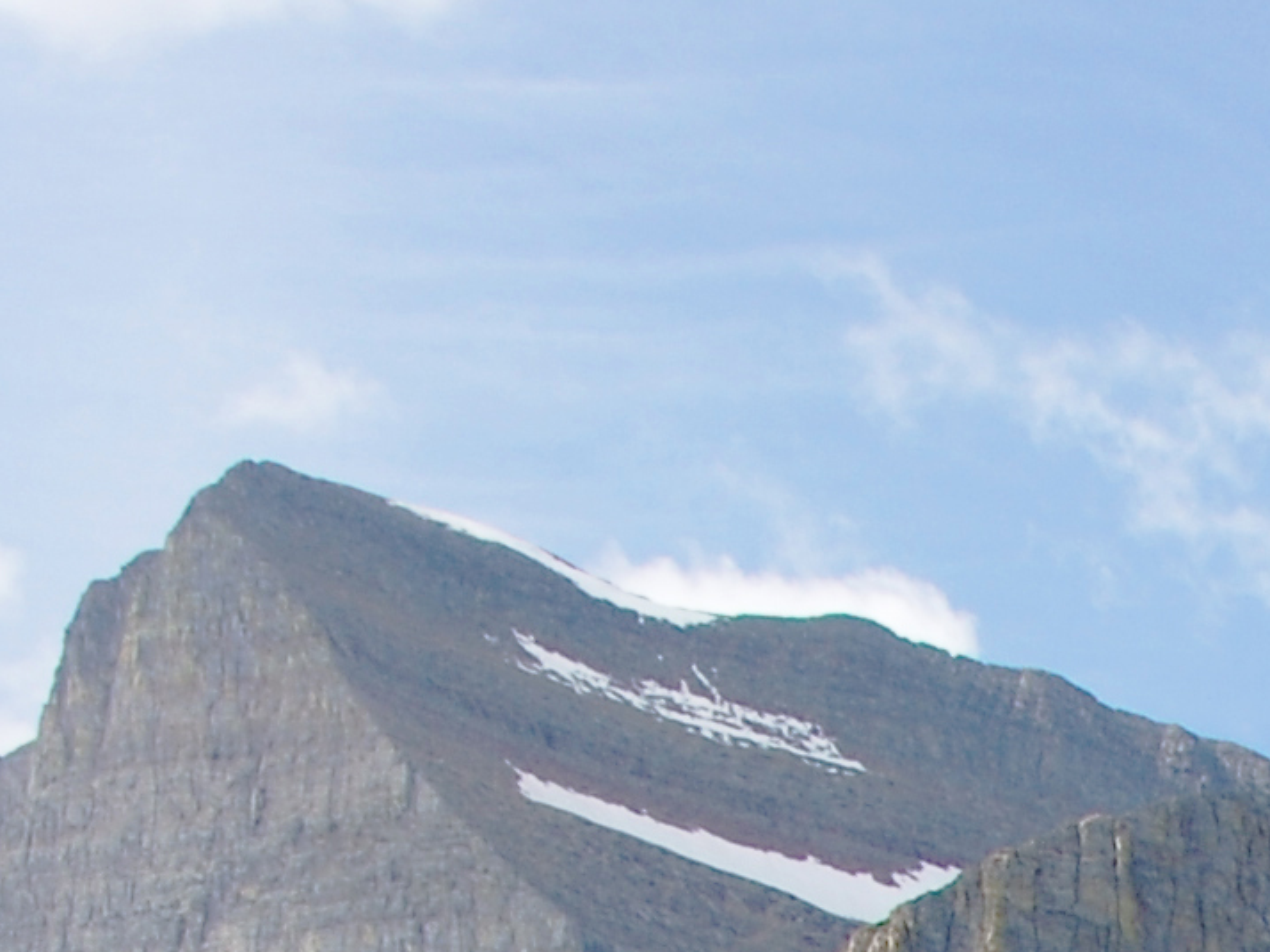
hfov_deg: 10.2
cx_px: 1820
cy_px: 2231
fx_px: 6895
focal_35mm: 188
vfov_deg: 7.4
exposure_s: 1/15
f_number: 14
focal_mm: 24
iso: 125
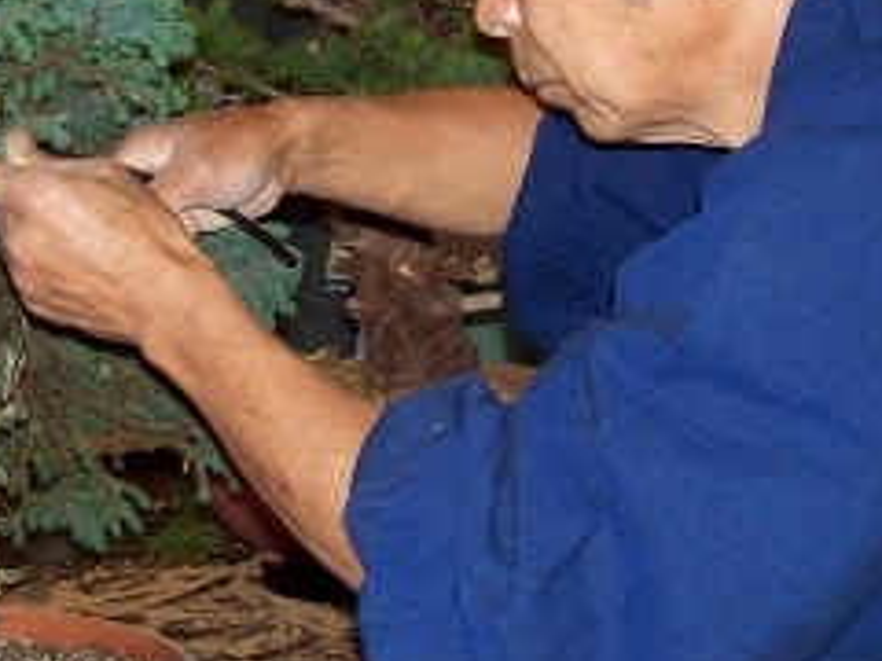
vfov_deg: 16.4
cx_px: 228
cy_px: 303
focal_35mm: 90
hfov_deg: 21.6
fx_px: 2293
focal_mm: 6
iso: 80
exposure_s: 1/64
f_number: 2.7
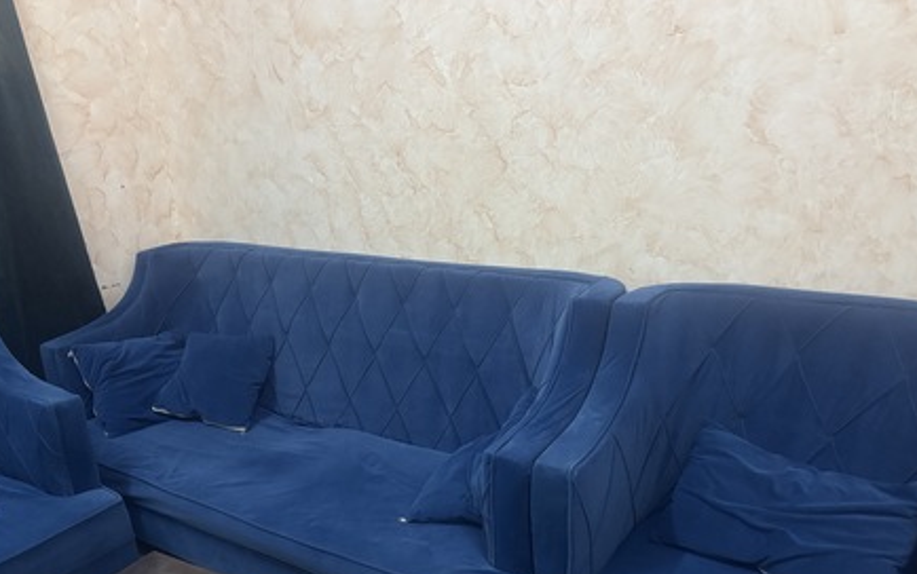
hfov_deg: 64.6
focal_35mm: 29
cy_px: 356
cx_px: 472
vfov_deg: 42.9
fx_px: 725
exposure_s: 1/30
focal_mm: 5.96
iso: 500
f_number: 1.6
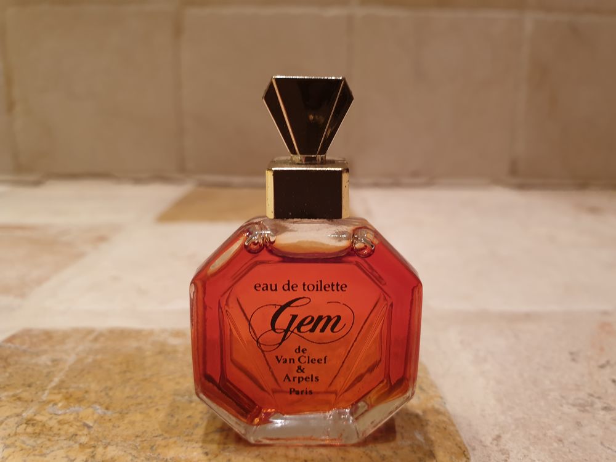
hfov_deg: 67.3
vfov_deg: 53.1
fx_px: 463
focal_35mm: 26
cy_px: 231
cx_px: 308
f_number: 2.4
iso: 80
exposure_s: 1/50
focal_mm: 4.3
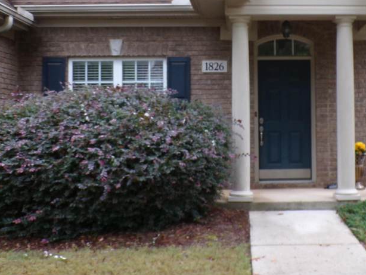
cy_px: 110
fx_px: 529
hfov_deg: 37.2
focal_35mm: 50
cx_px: 279
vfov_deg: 29.1
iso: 100
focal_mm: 4.3
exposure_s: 1/40
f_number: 4.4
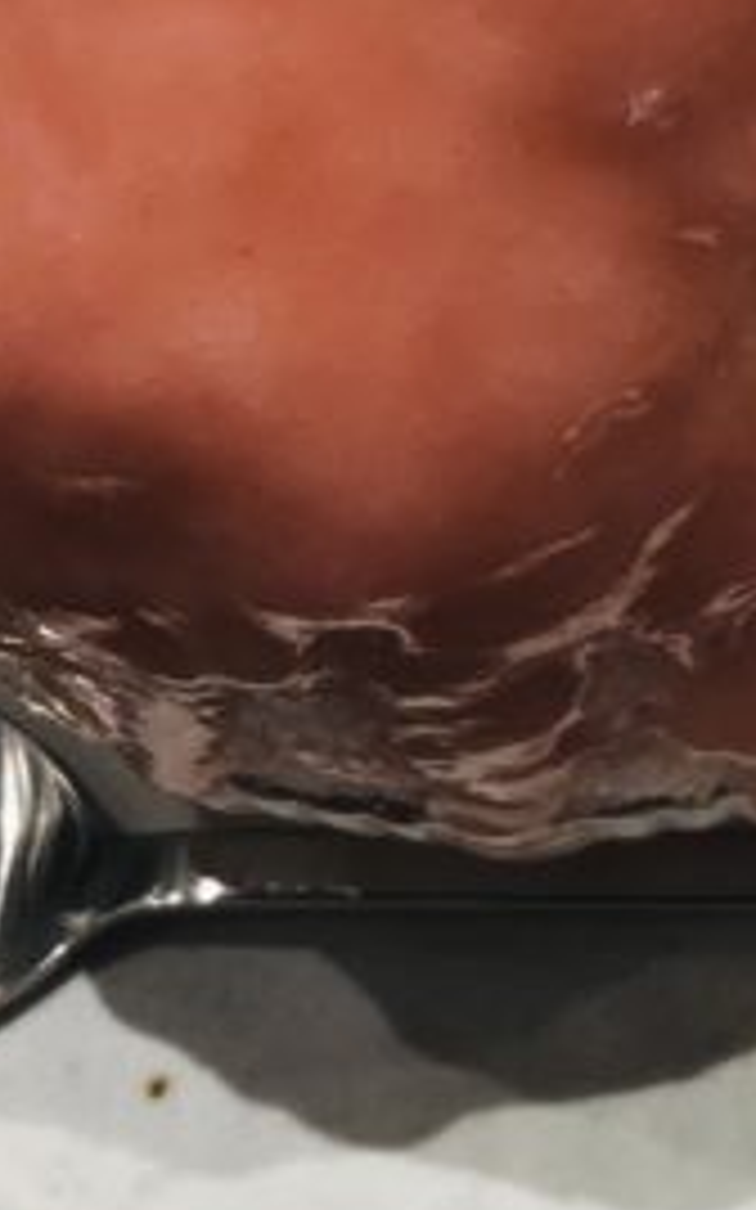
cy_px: 54
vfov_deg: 18.1
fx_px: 3727
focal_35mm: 113
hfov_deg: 11.4
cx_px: 909
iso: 40
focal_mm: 3.99
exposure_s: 1/25
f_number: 1.8
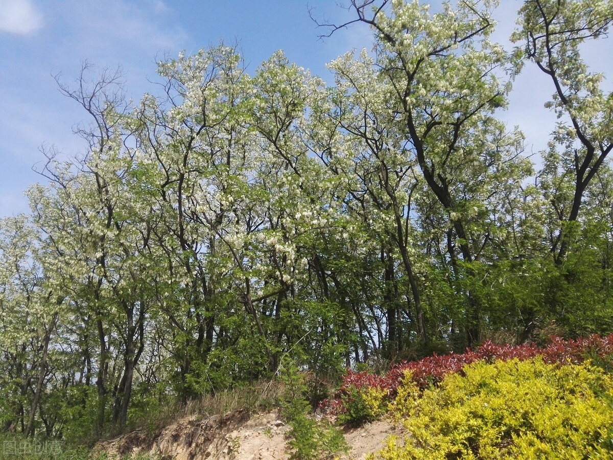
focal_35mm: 28
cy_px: 230
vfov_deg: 49.7
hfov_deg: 63.4
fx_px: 496
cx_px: 306
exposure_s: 1/1894
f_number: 2
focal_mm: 3.83
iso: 64
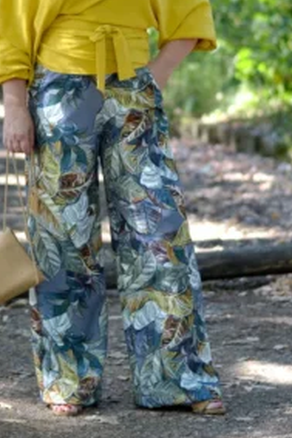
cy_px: 113
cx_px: 108
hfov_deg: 11.5
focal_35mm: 119
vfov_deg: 17.1
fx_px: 1449
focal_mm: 50
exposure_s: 1/2500
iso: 640
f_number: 1.8
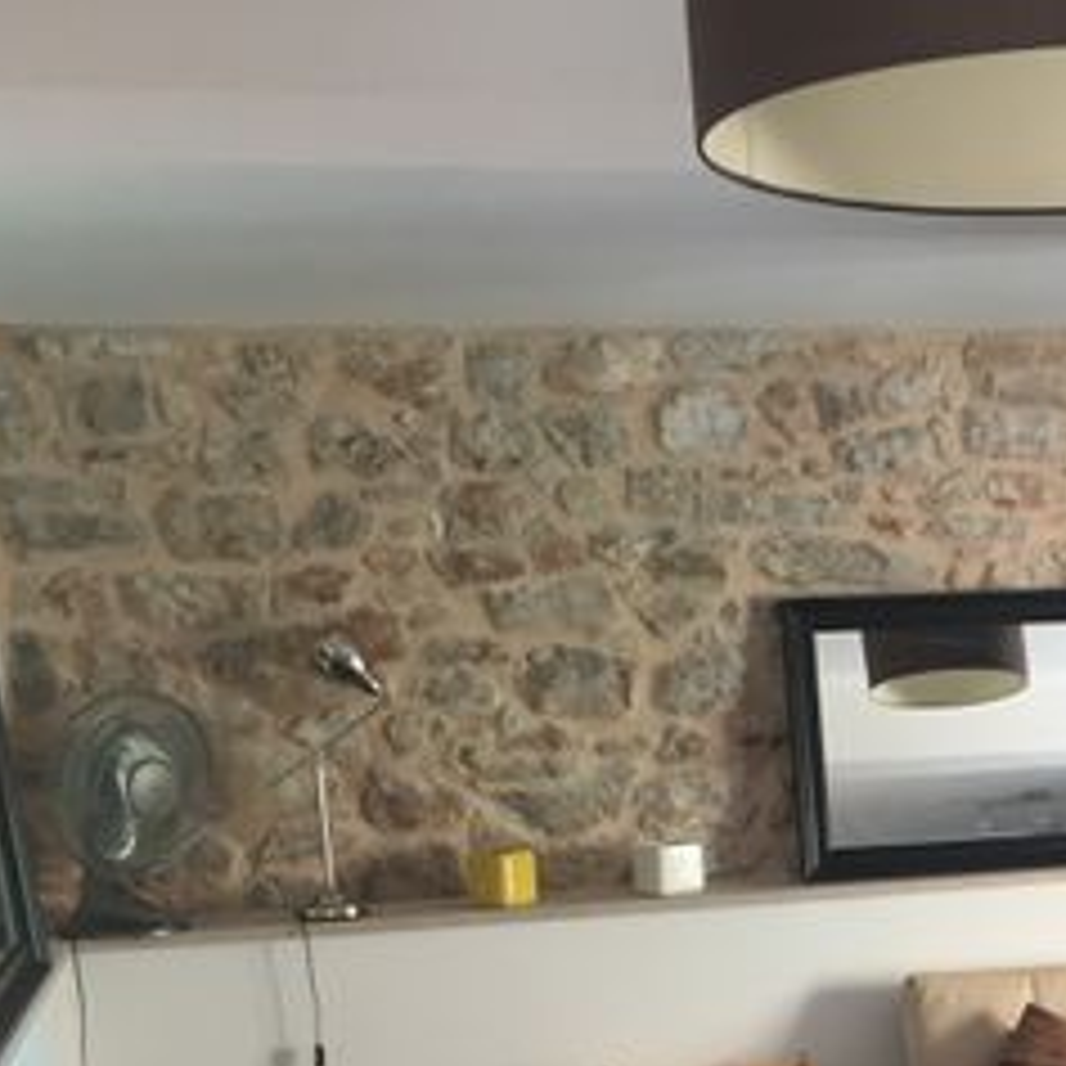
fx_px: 2265
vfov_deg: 25.5
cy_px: 1008
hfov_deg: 25.1
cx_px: 1088
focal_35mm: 65
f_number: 2.2
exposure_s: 1/33
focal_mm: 4.15
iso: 100
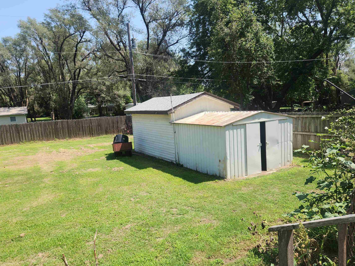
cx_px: 178
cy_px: 136
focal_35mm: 25
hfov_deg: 69.4
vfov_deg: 54.9
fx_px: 256
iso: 20
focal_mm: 5.4
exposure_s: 1/922
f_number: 1.8
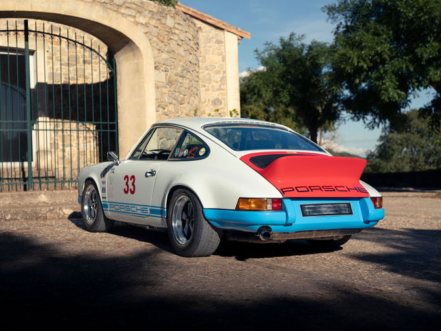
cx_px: 221
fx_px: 701
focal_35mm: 55
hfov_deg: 34.9
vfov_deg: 26.6
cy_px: 165
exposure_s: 1/1000
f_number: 3.5
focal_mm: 50
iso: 100
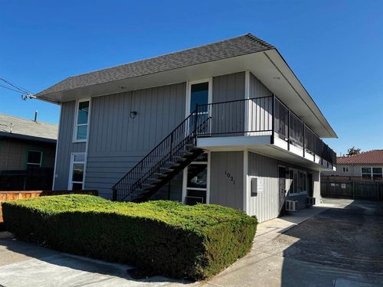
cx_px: 192
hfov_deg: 67.3
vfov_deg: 53.1
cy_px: 144
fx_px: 288
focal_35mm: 26
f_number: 1.5
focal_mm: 5.7
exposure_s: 1/2123
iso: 50
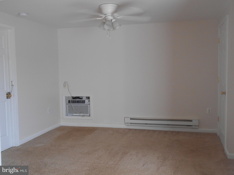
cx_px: 117
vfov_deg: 37.7
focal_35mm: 38
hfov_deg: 49.0
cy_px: 88
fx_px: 257
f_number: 4.2
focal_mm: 6.8
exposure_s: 1/30
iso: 200
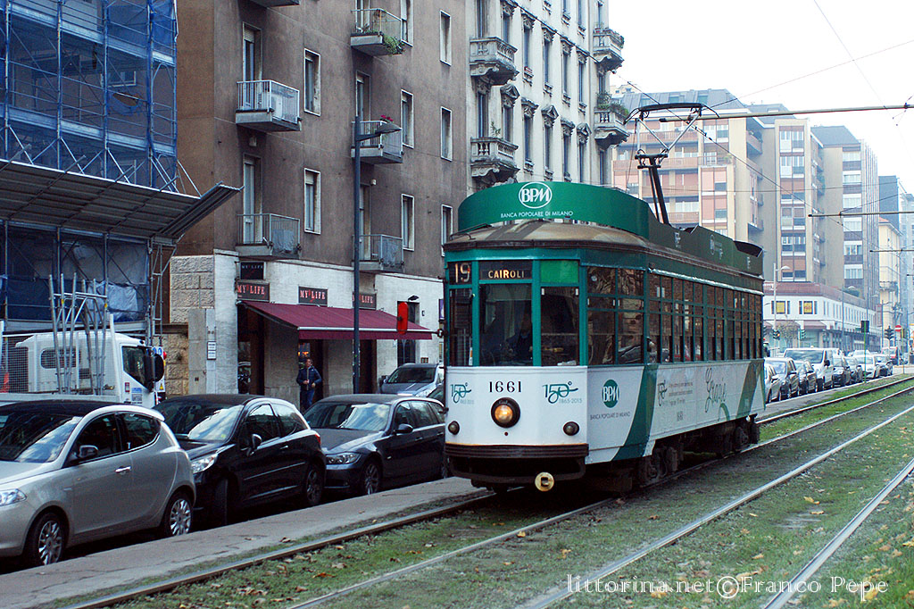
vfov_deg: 22.6
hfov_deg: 33.4
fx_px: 1523
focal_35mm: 60
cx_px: 457
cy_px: 304
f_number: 4
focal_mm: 40
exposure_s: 1/320
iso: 800
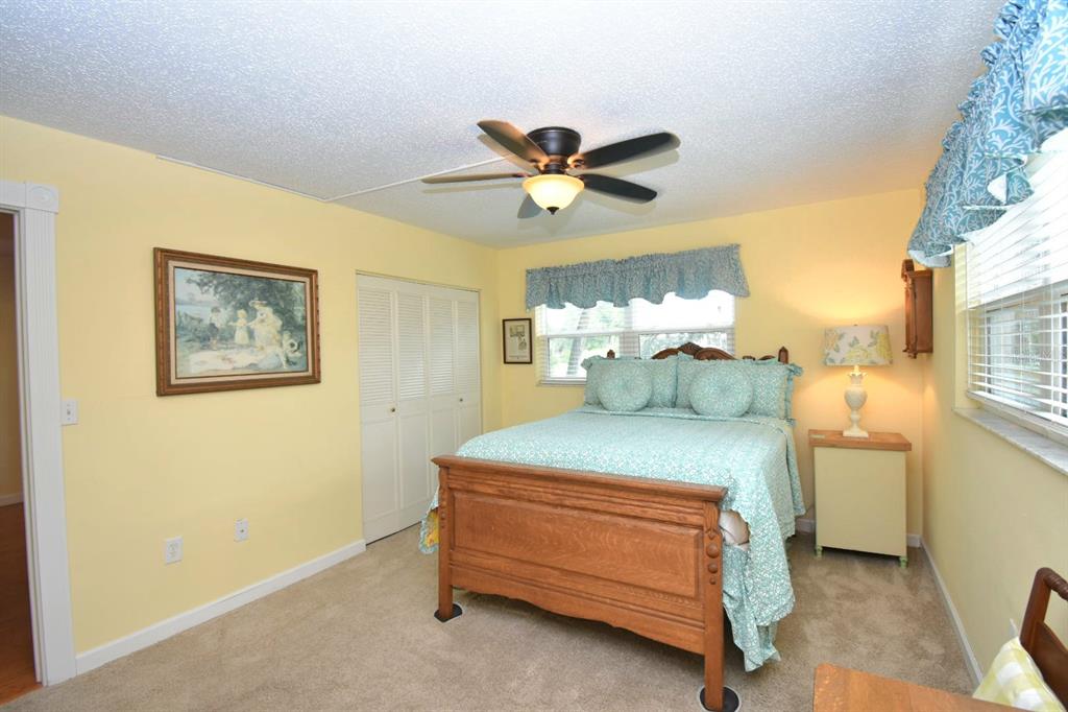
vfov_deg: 72.0
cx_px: 534
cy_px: 356
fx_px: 489
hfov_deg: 95.0
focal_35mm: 16
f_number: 4.8
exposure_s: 1/60.2
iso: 500
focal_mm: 11
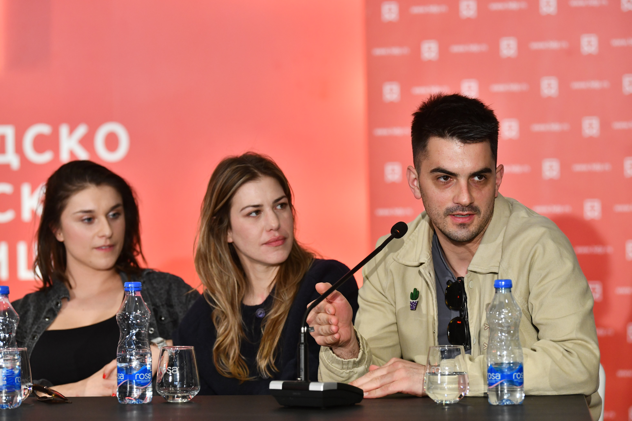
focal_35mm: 130
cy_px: 210
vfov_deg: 10.5
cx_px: 316
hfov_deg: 15.8
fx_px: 2282
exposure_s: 1/320
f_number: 4
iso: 2000
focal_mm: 130
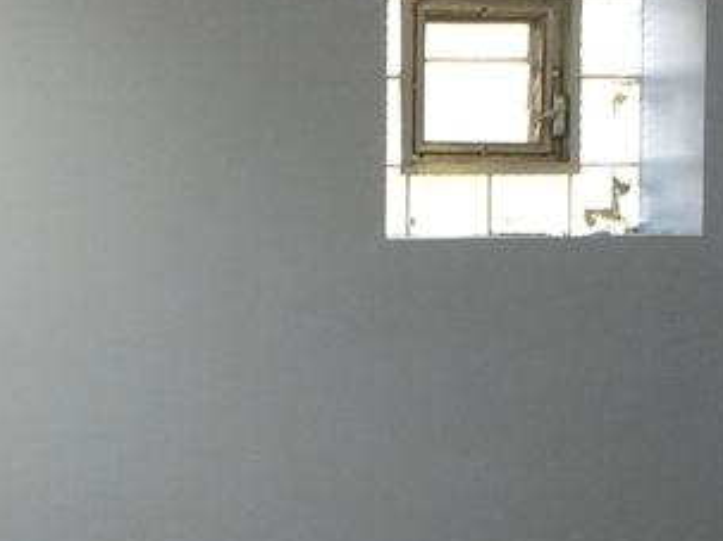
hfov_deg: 14.2
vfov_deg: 10.6
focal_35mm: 138
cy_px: 643
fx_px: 2881
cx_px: 165
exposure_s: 1/30
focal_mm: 4.15
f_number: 2.2
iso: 50
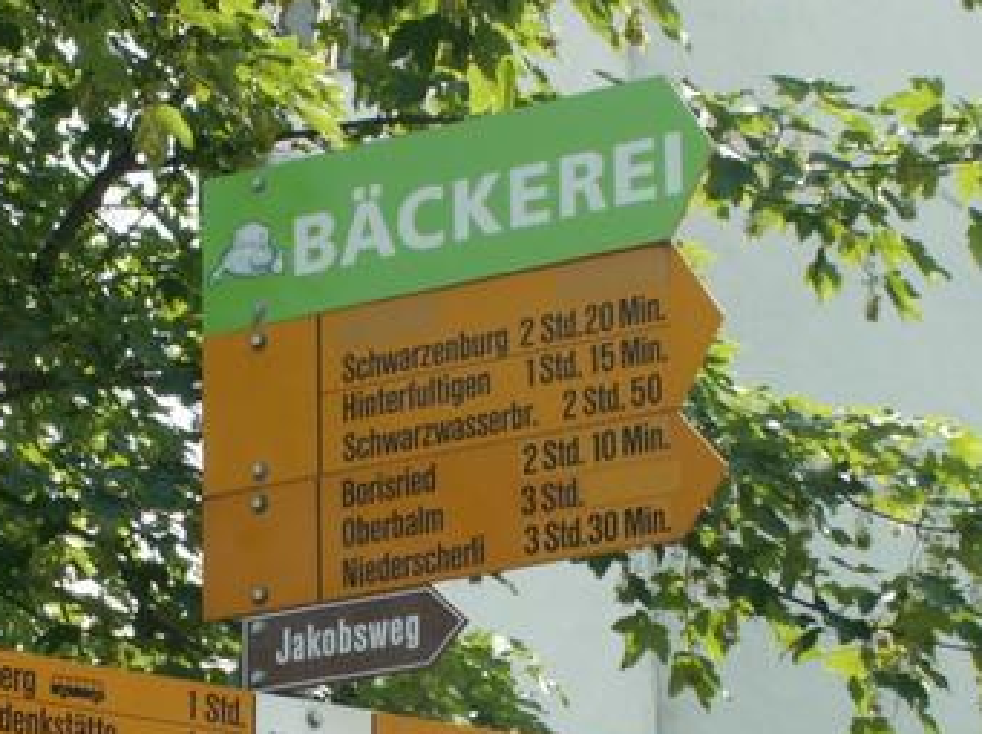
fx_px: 4421
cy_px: 530
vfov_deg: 9.5
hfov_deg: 12.7
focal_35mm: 156
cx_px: 325
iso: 50
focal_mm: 13.87
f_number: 6.3
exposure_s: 1/125
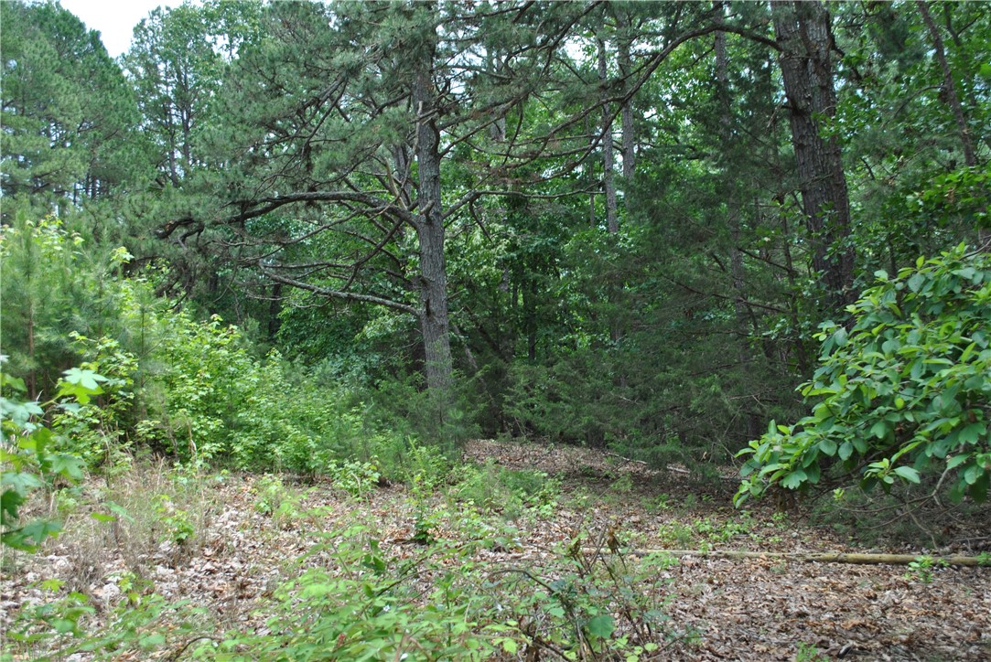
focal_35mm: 39
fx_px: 1074
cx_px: 496
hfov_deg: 49.5
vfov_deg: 34.3
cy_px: 331
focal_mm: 26
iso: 110
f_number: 5.6
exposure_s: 1/125
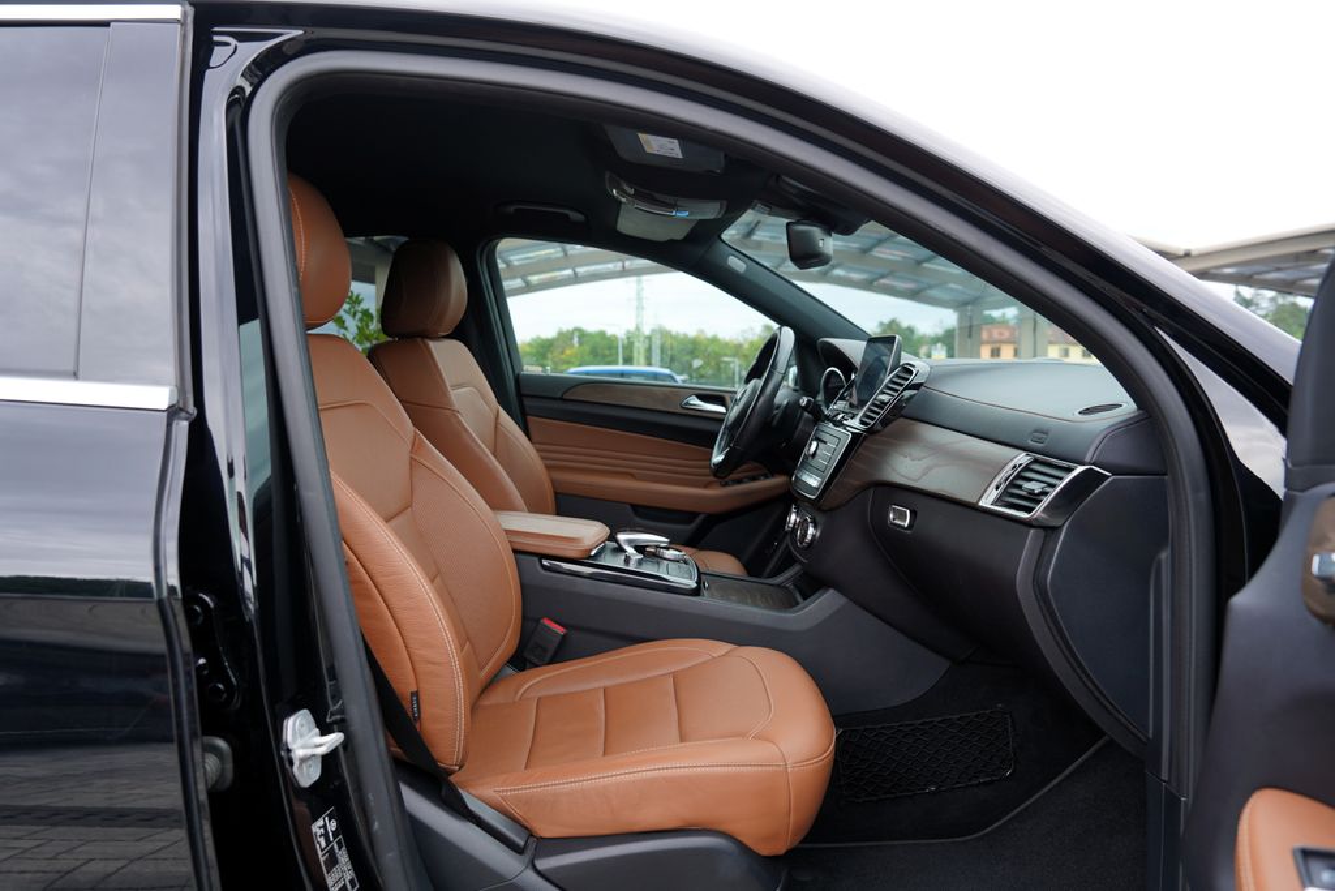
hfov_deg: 73.7
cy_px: 446
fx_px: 890
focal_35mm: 24
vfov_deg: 53.1
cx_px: 668
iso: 100
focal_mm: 24
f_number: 4.5
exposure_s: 1/80
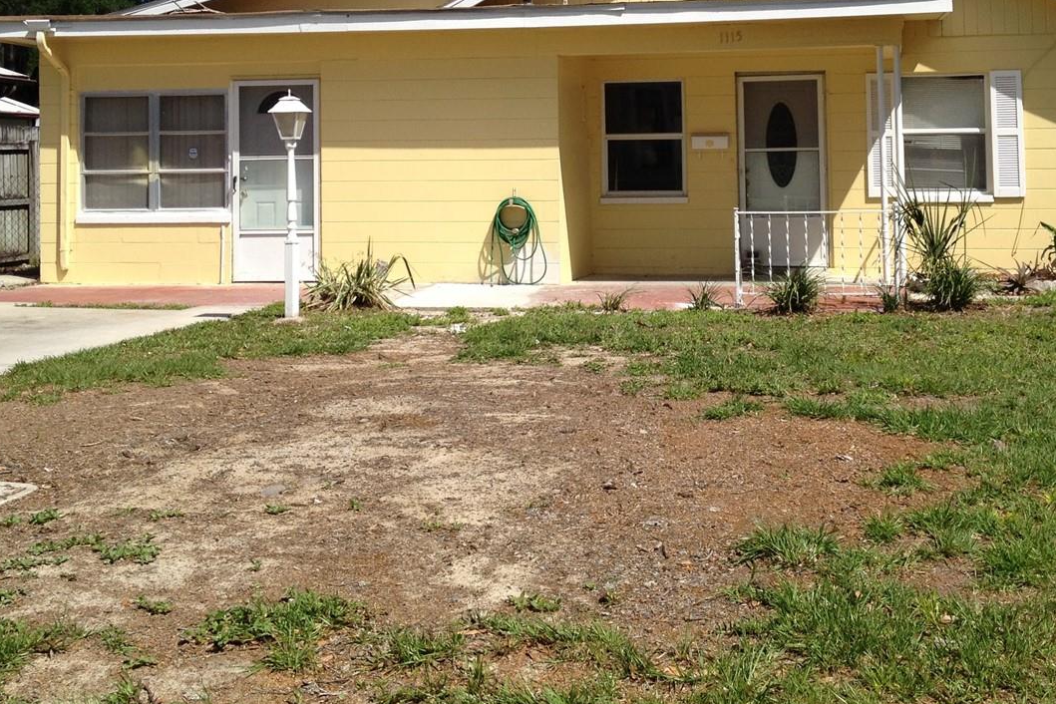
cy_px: 116
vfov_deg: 24.1
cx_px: 611
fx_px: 1613
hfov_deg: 36.2
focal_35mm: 55
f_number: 2.4
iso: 64
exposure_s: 1/2208
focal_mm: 4.28
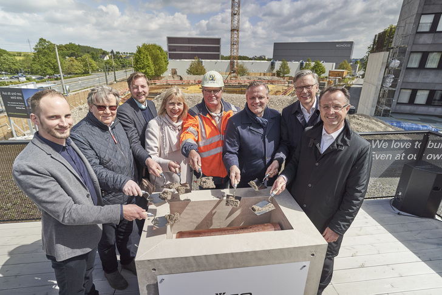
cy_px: 148
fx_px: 233
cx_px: 221
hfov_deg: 86.9
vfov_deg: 64.5
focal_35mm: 19
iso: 500
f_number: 4
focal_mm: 19
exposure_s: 1/200
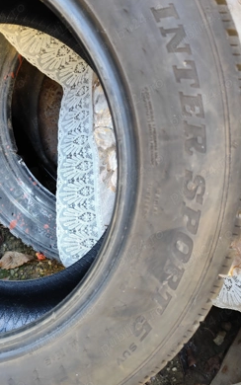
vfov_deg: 72.5
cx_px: 97
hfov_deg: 49.0
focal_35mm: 25
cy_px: 194
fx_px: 263
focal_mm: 6.14
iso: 400
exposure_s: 1/100
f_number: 1.65
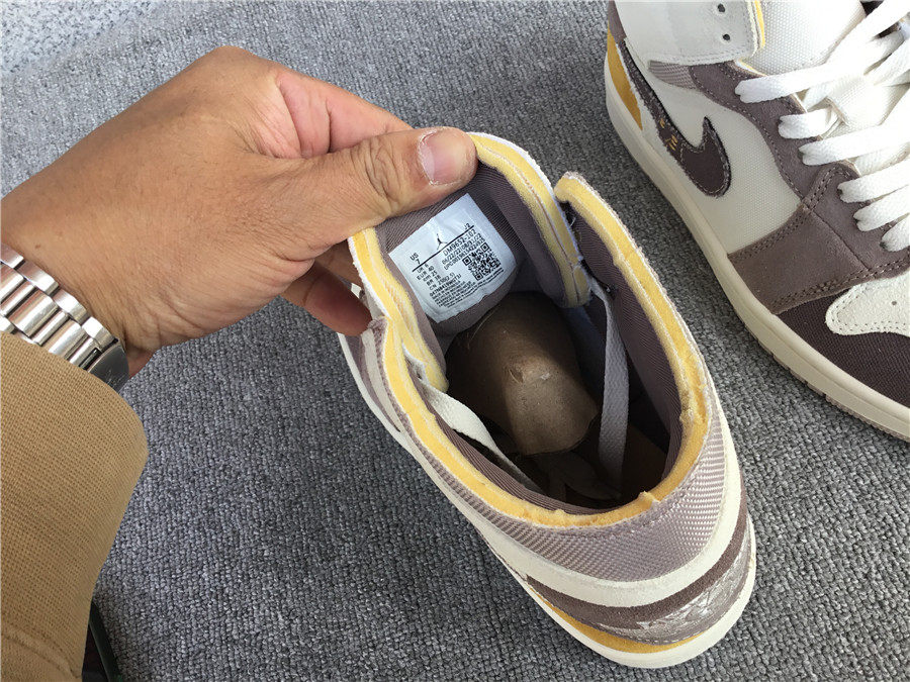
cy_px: 341
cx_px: 455
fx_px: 815
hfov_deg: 58.4
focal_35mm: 31
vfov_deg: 45.4
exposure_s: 1/161
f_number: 2.4
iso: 25
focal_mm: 3.3
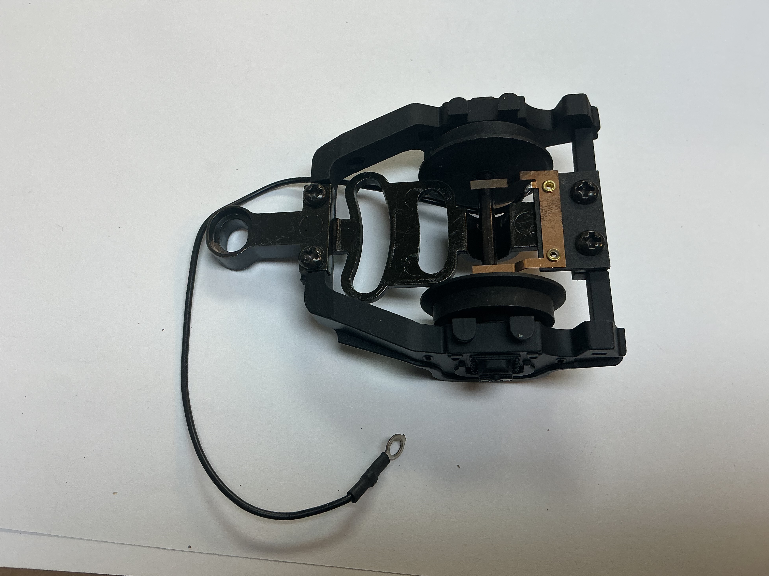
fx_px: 666
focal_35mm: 30
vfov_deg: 46.8
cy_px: 281
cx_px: 375
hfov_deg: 60.0
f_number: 1.8
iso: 40
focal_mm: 3
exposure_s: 1/120
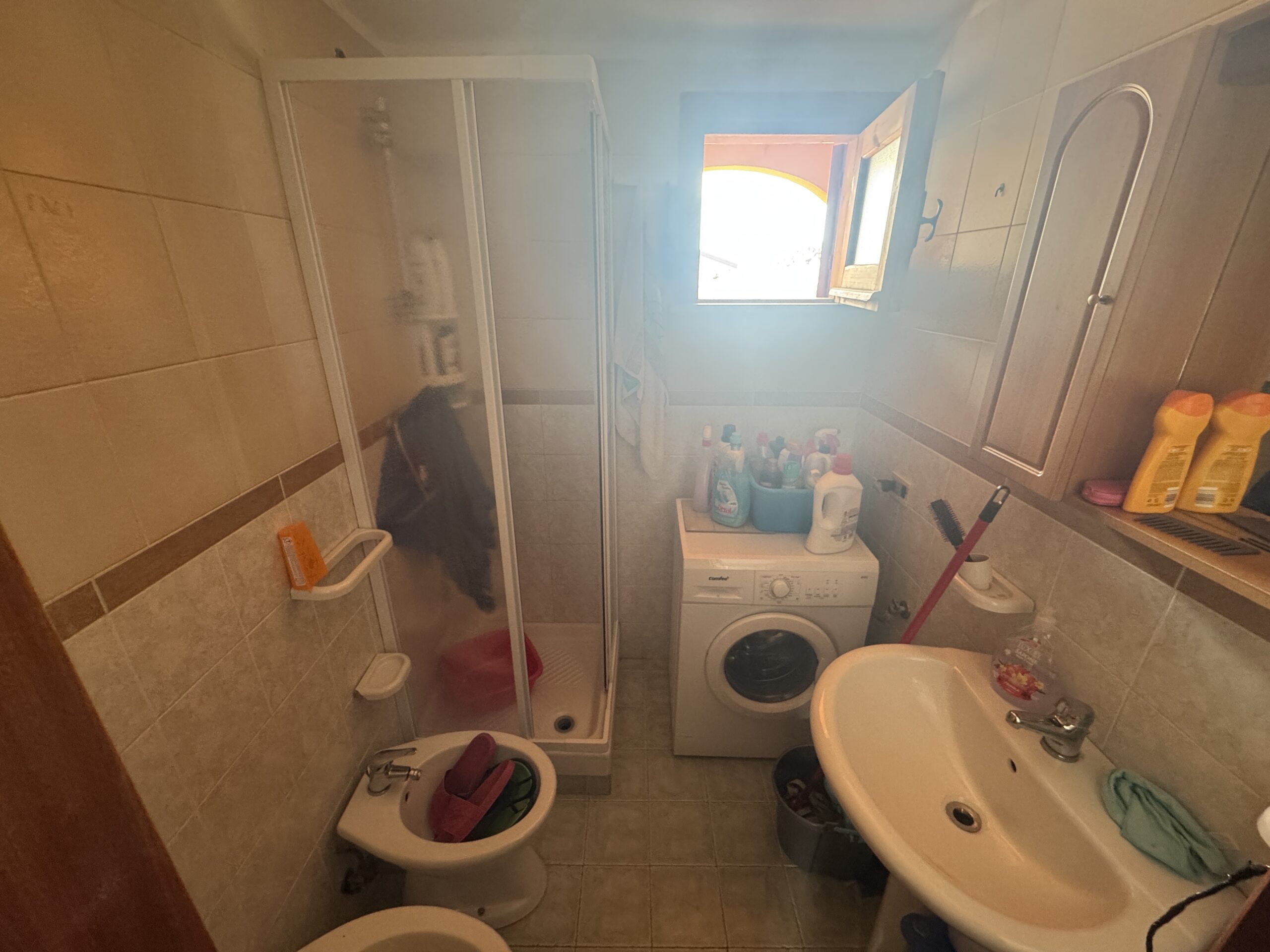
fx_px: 514
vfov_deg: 85.7
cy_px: 476
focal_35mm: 14
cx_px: 635
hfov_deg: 102.1
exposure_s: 1/60
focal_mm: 2.22
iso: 320
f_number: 2.2
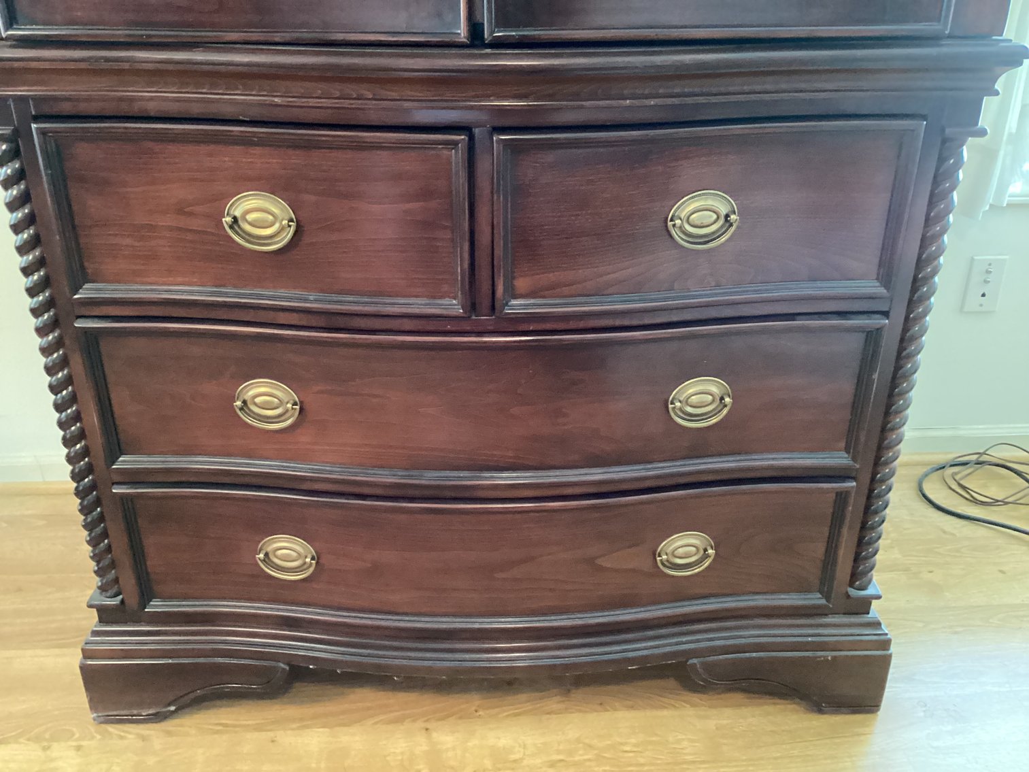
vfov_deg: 45.4
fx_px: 922
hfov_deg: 58.3
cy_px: 386
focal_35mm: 31
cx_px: 514
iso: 800
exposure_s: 1/24
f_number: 2.4
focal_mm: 3.3
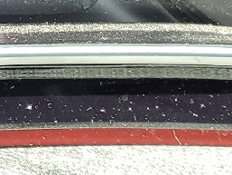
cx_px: -158
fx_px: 1086
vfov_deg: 8.4
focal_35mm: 162
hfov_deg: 11.5
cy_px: -243
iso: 90
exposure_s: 1/120
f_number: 1.5
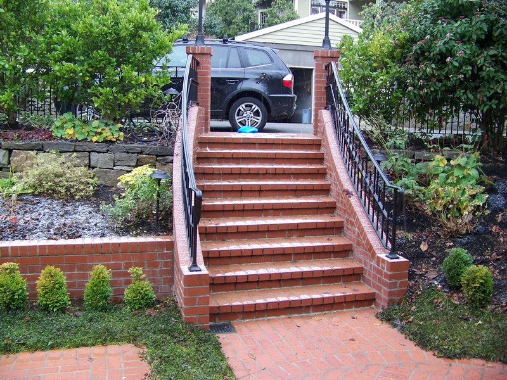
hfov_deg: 51.4
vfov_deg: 39.7
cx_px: 254
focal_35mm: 36
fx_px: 527
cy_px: 190
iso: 80
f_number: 2.8
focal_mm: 5.85
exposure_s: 1/30
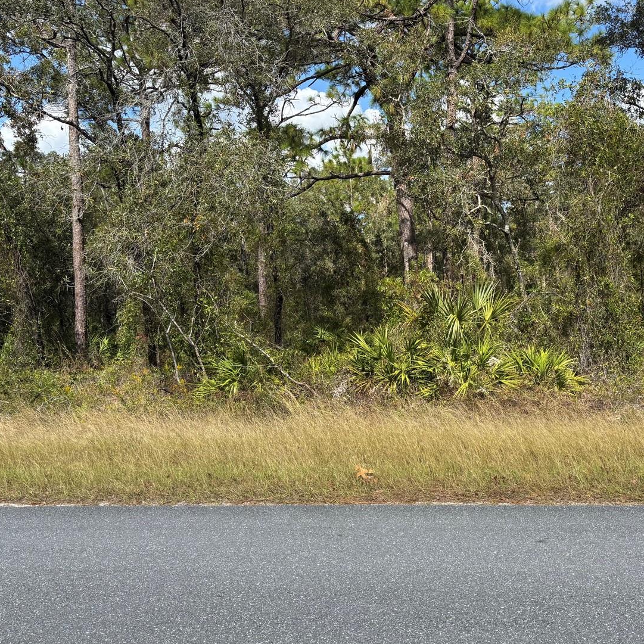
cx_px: 406
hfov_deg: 48.0
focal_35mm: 34
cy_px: 304
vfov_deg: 48.4
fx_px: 716
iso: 50
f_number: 1.6
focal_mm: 5.96
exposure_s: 1/1499
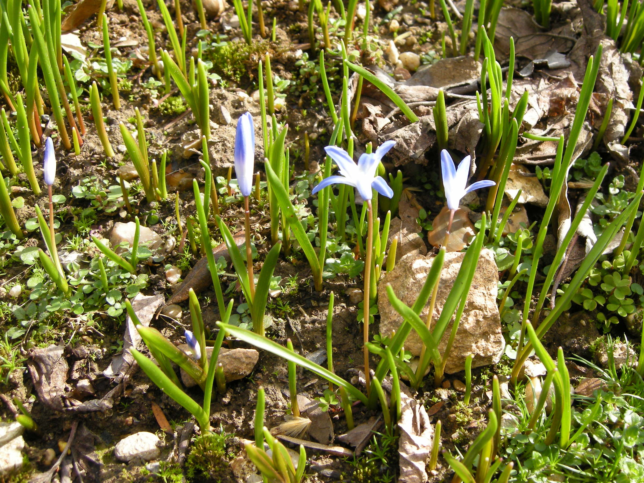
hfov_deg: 52.6
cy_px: 242
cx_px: 322
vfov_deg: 40.7
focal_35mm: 35
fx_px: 651
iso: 64
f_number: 3.8
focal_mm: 7.5
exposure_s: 1/93
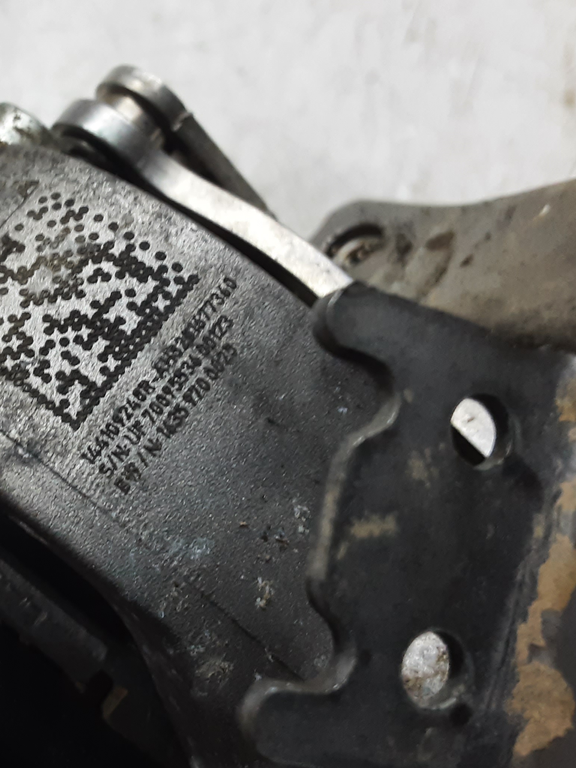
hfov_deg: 31.5
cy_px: 375
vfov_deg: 43.8
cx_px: 23
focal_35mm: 43
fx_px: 954
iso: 125
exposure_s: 1/50
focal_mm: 2.91
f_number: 1.9
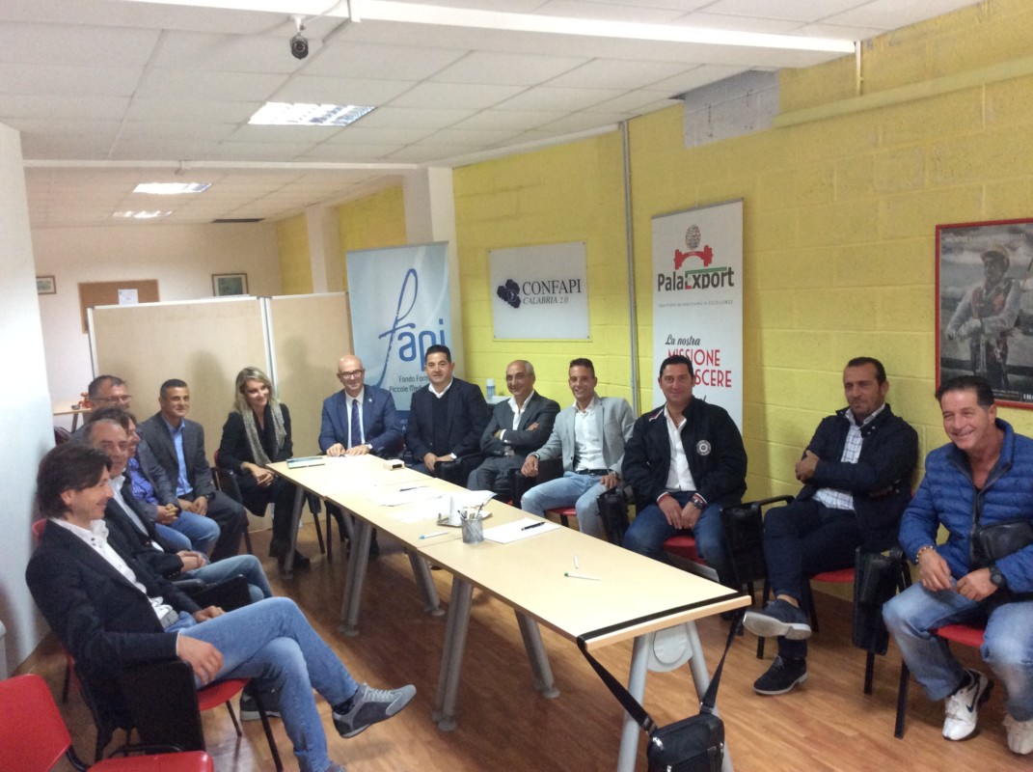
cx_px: 516
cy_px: 386
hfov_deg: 56.9
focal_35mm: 32
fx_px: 954
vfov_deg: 44.1
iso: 200
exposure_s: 1/25
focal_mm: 3.3
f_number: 2.4
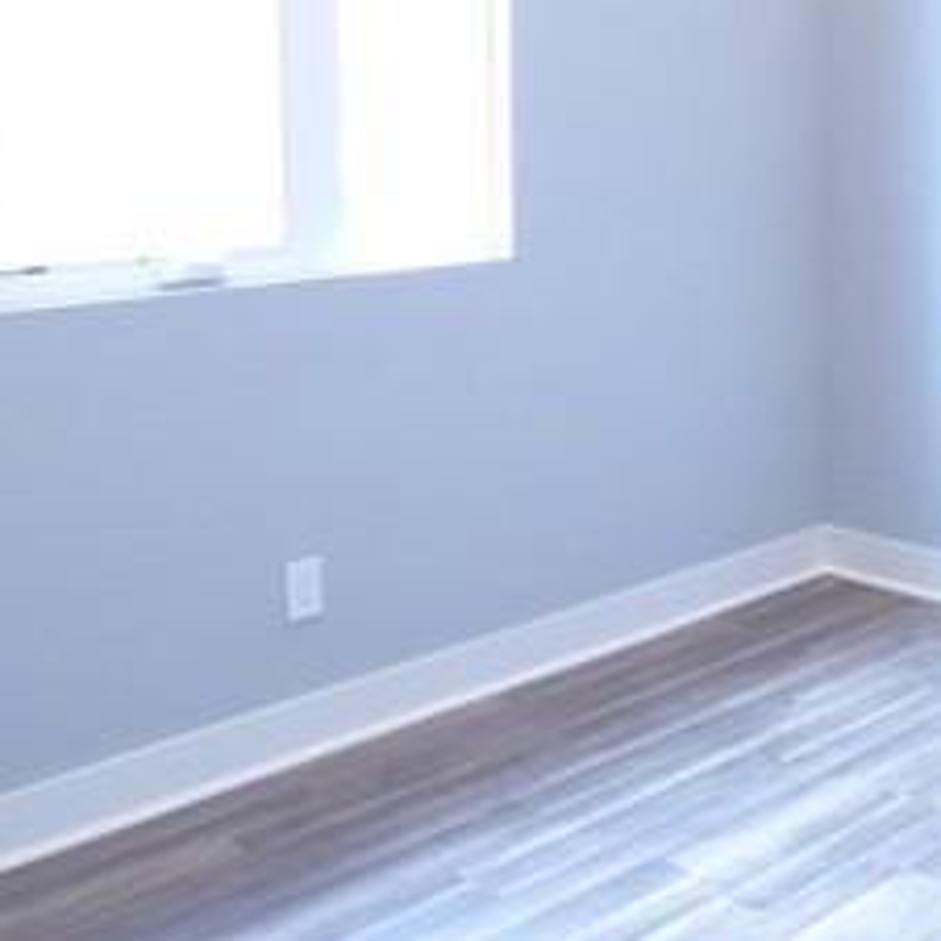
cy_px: 196
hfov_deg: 30.1
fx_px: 1538
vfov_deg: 33.1
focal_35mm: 50
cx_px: 1066
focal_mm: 3.58
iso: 400
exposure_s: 1/50
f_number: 2.8
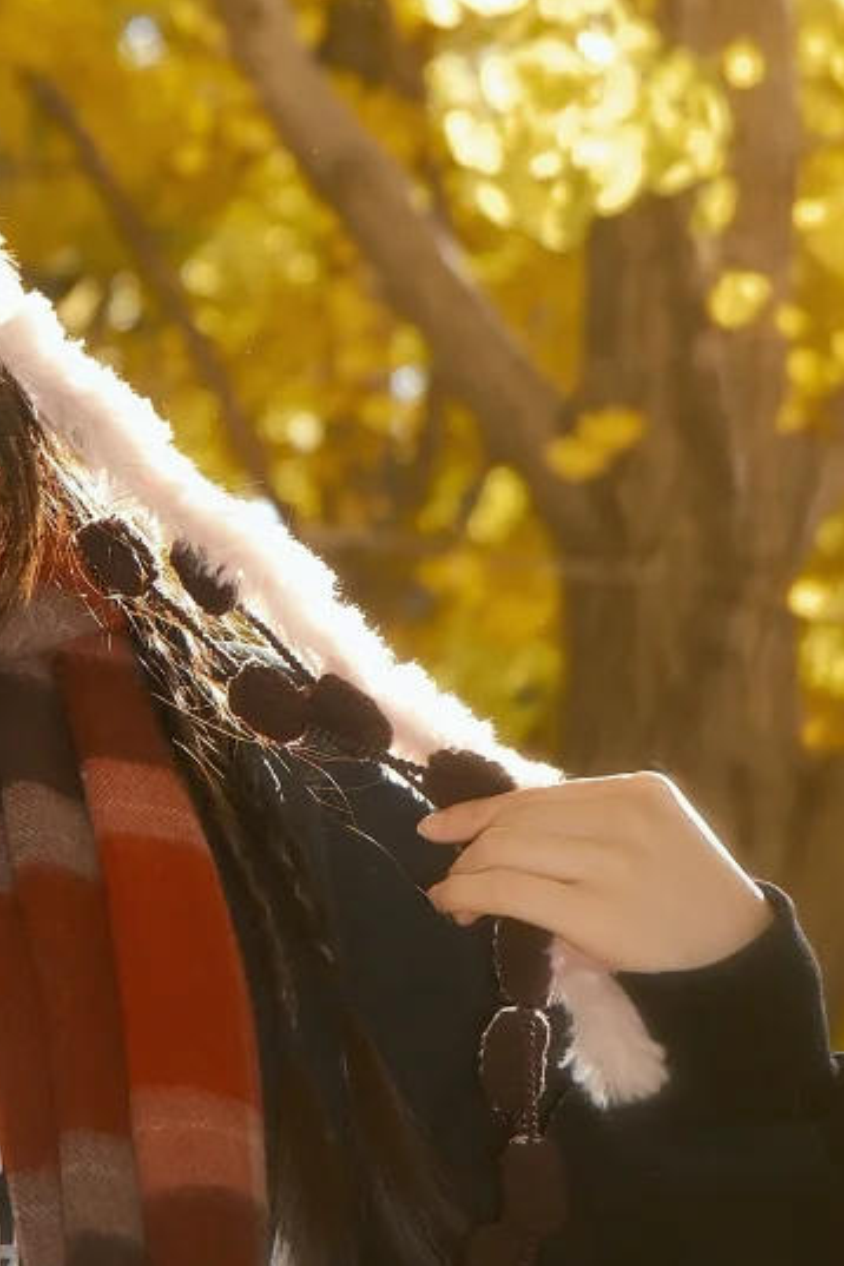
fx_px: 5732
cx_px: -236
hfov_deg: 8.3
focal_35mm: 163
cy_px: 415
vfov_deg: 12.6
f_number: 3.2
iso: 160
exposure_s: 1/200
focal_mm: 36.1
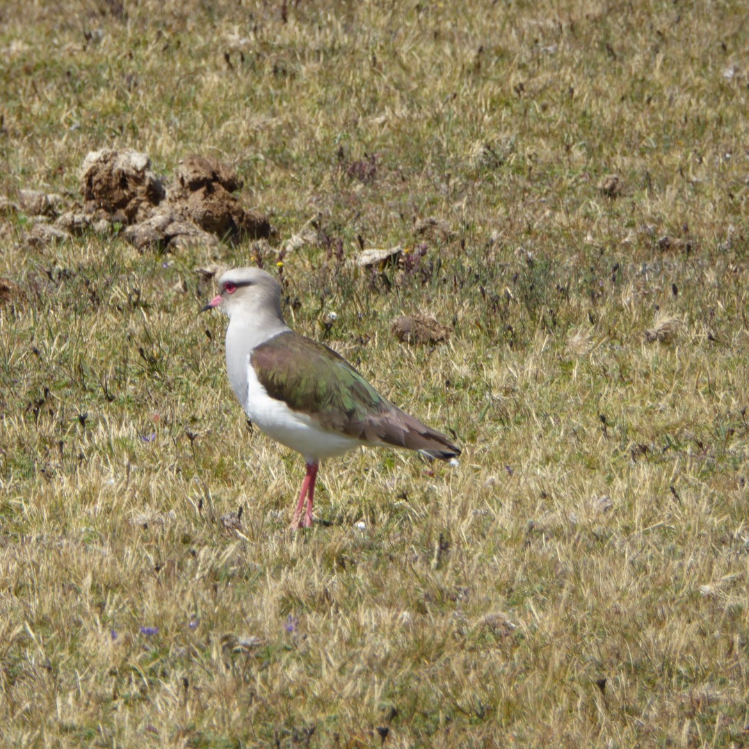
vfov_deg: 1.9
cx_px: 329
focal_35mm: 945
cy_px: 375
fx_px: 23134
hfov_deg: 1.9
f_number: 6.4
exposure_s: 1/320
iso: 100
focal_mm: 129
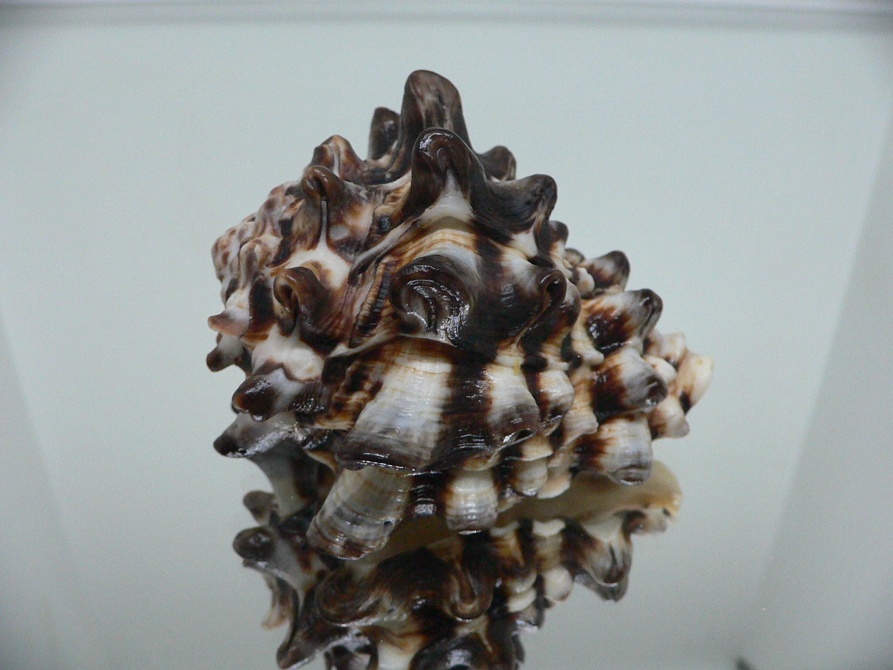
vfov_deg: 40.7
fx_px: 903
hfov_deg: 52.6
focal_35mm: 35
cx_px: 446
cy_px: 335
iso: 200
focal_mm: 4.6
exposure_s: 1/50
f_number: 2.8
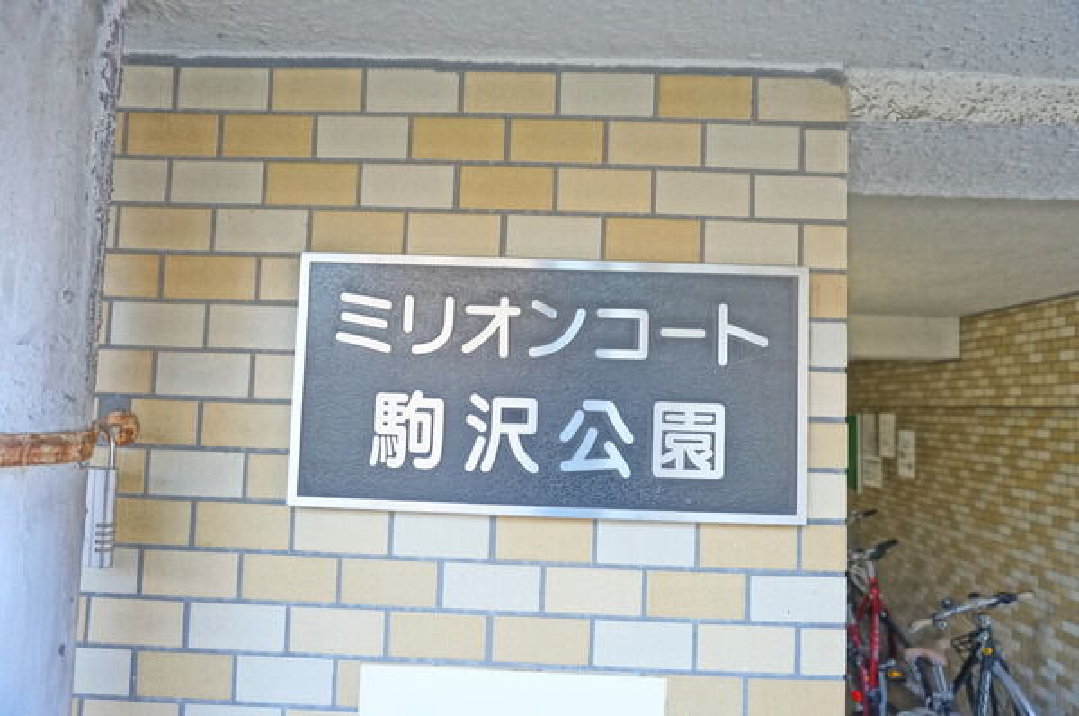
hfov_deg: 73.8
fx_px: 718
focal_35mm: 24
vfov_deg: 53.0
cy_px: 358
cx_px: 540
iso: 1600
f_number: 3.5
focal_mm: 16
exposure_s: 1/60
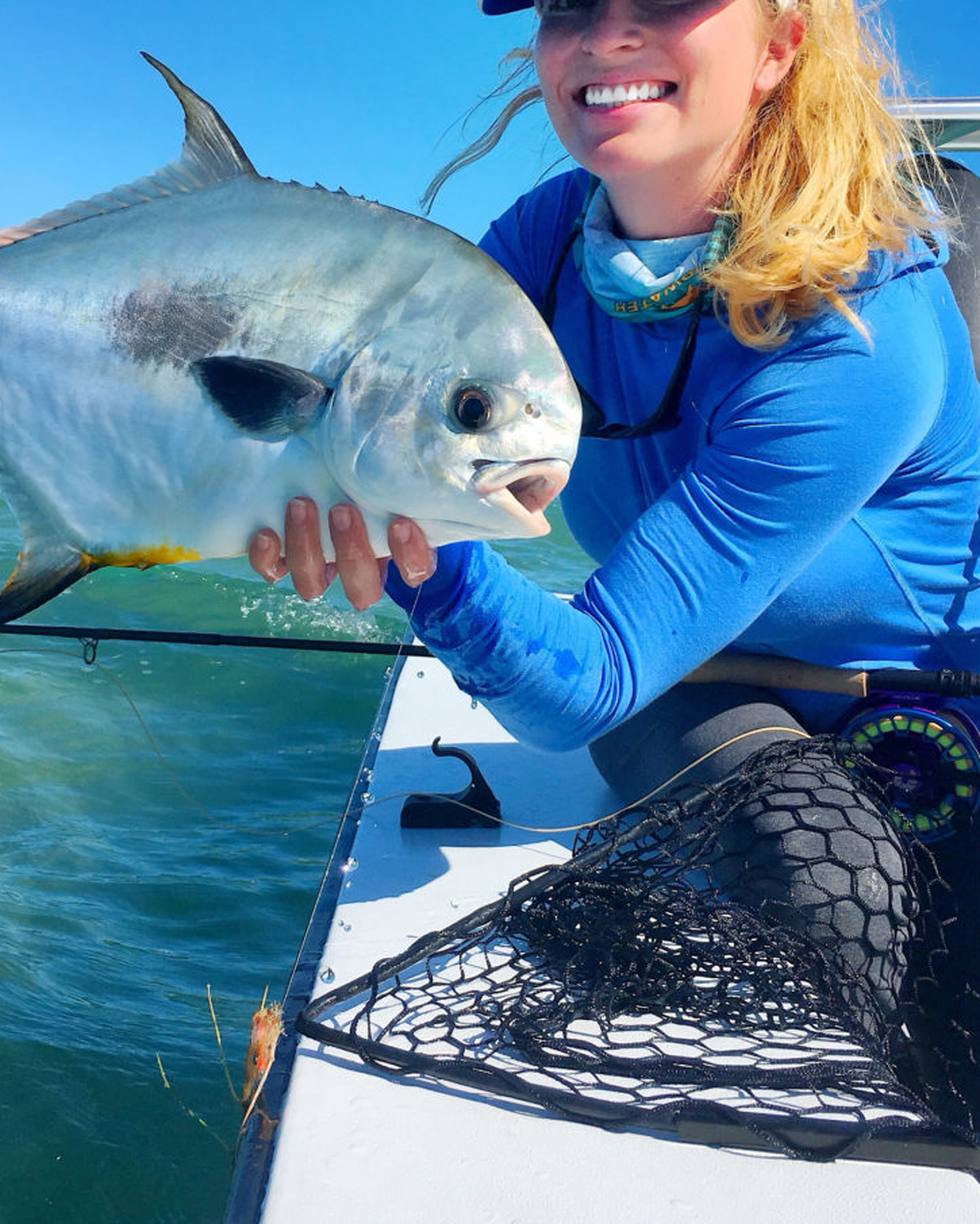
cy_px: 485
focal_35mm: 45
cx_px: 407
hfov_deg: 33.4
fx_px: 1631
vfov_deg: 41.0
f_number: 2.2
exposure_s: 1/2747
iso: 25
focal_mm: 4.15
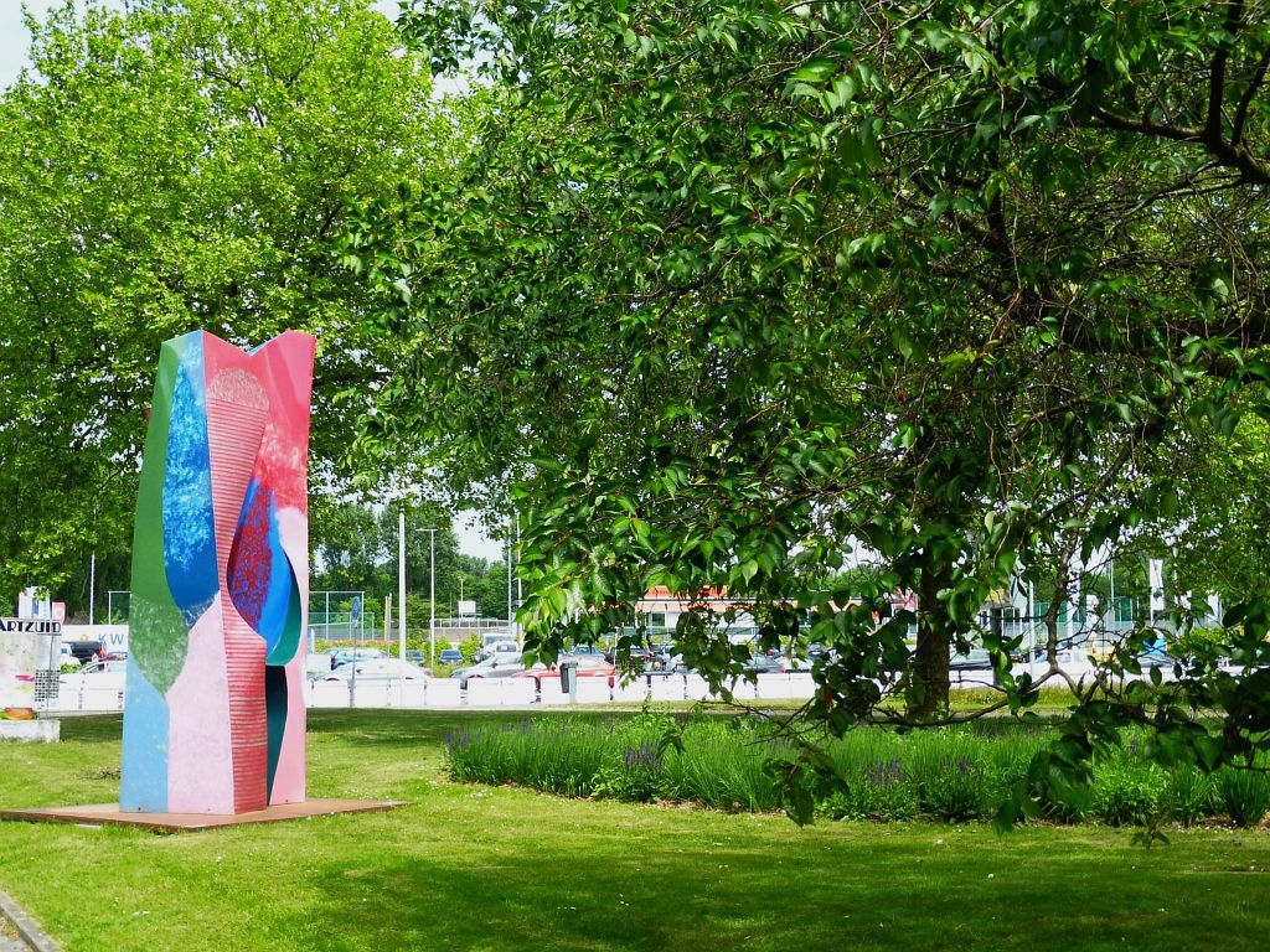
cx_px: 635
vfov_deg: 30.9
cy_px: 476
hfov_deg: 40.4
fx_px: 1724
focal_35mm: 47
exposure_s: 1/250
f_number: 5
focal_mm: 8.5
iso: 100
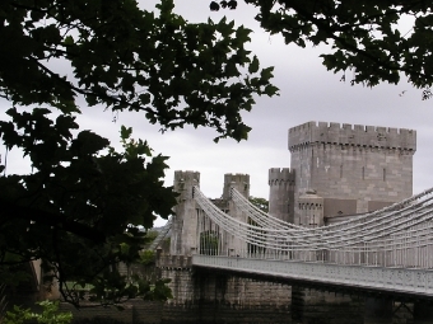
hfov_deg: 28.9
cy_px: 116
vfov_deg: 21.9
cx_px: 267
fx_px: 838
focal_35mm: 67
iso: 100
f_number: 5.6
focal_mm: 7.8
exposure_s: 1/250
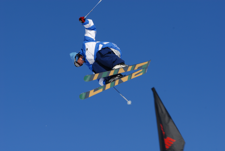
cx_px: 112
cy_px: 76
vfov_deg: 6.3
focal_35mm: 218
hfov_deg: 9.5
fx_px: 1361
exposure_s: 1/320
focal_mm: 145
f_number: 13
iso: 125
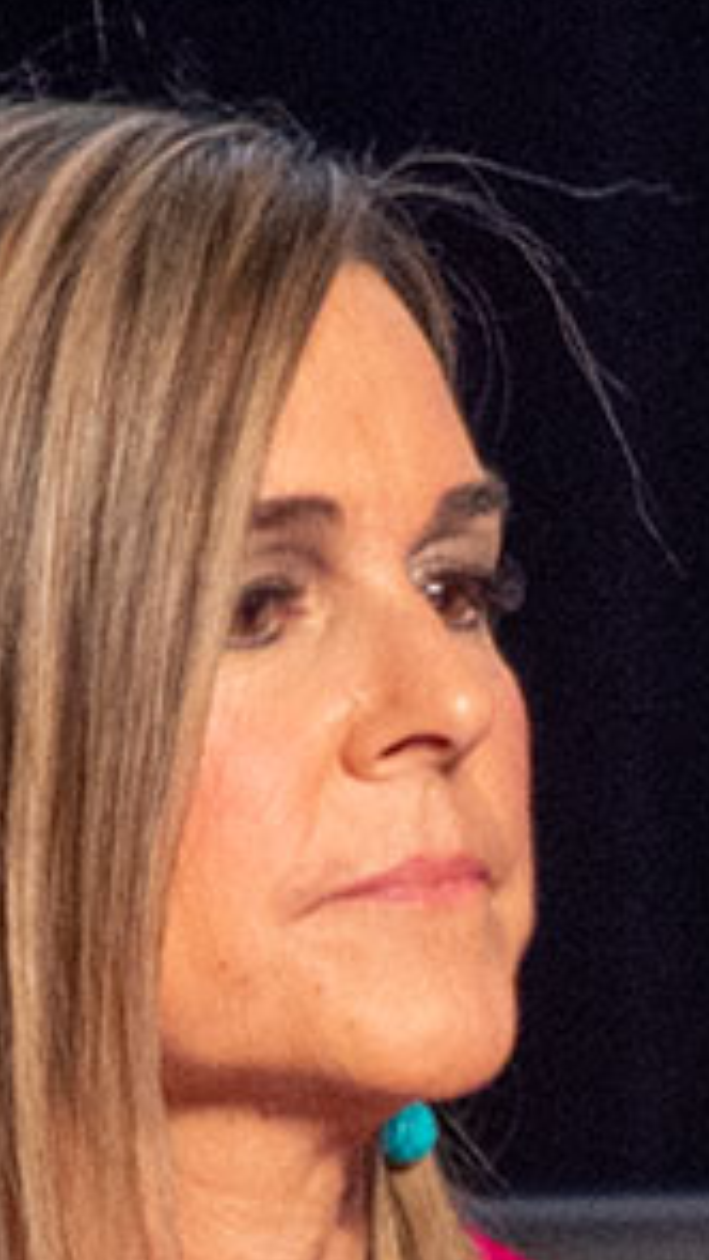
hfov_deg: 1.9
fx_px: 21384
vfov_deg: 3.4
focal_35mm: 640
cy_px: 1217
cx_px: 115
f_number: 5.6
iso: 400
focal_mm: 200
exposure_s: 1/125
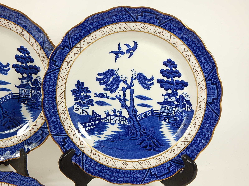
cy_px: 93
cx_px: 124
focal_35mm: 48
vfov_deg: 30.3
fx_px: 345
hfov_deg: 39.7
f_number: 3.7
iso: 125
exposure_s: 1/40
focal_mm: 8.6
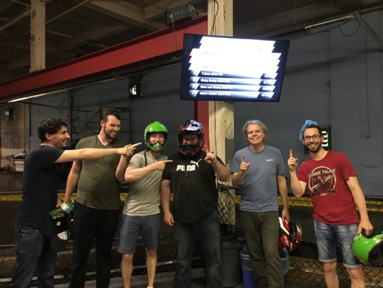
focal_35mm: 29
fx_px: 321
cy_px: 144
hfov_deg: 61.7
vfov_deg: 48.2
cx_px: 192
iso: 250
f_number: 2.2
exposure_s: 1/15
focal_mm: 4.15
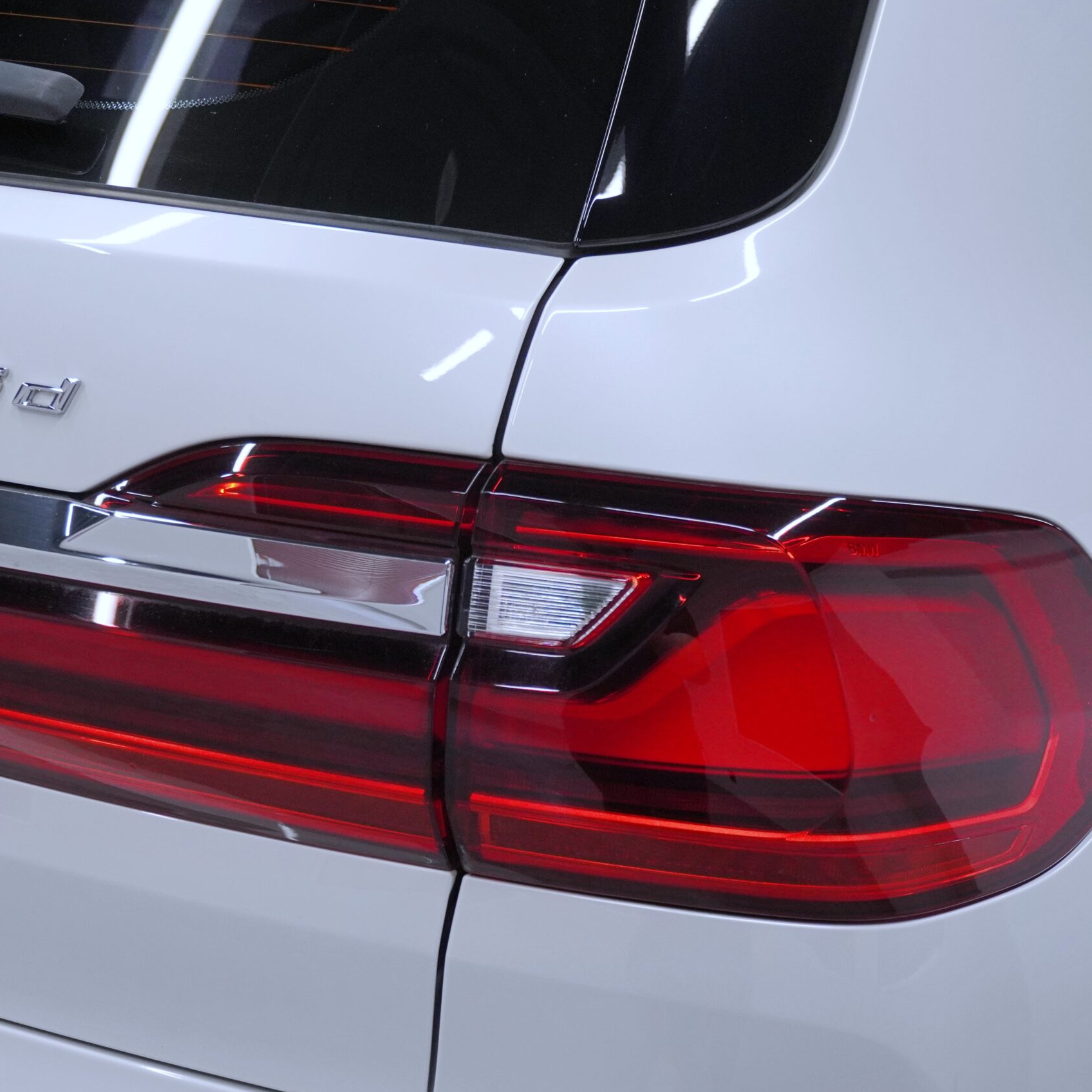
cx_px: 408
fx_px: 2129
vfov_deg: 28.8
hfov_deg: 28.7
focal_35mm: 60
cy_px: 544
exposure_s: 1/160
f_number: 5
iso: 1250
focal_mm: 31
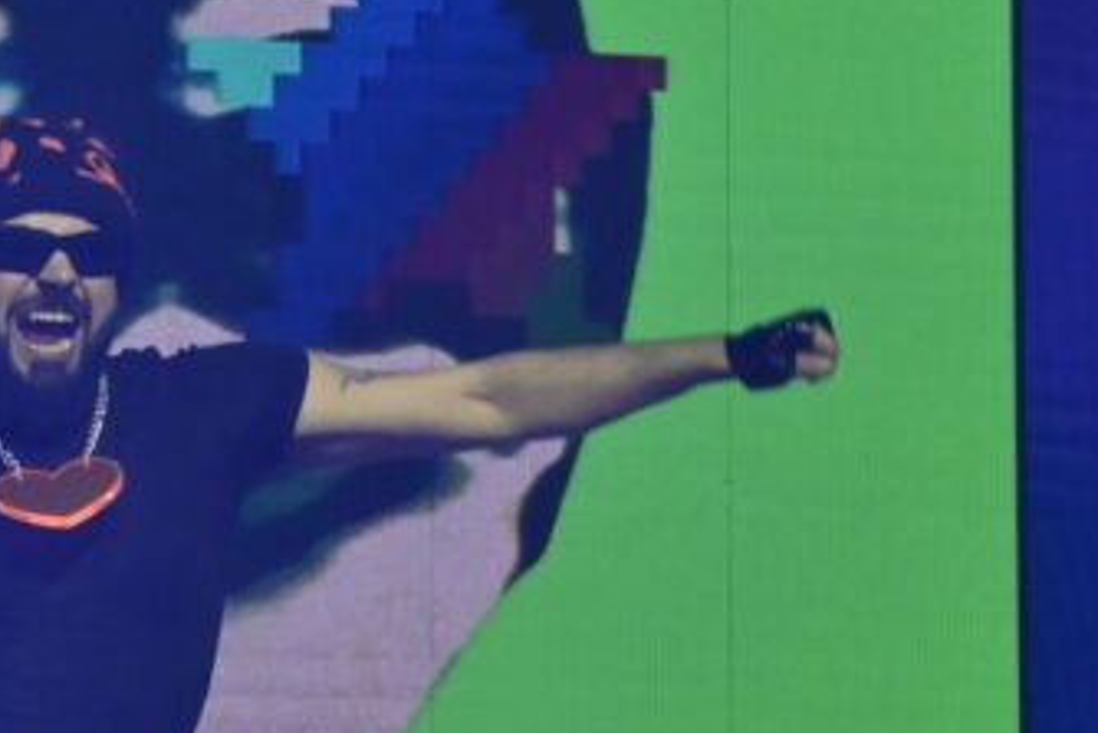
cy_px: 945
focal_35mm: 349
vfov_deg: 3.9
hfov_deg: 5.9
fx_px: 10649
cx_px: 39
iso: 3200
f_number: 9
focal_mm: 76
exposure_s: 1/500
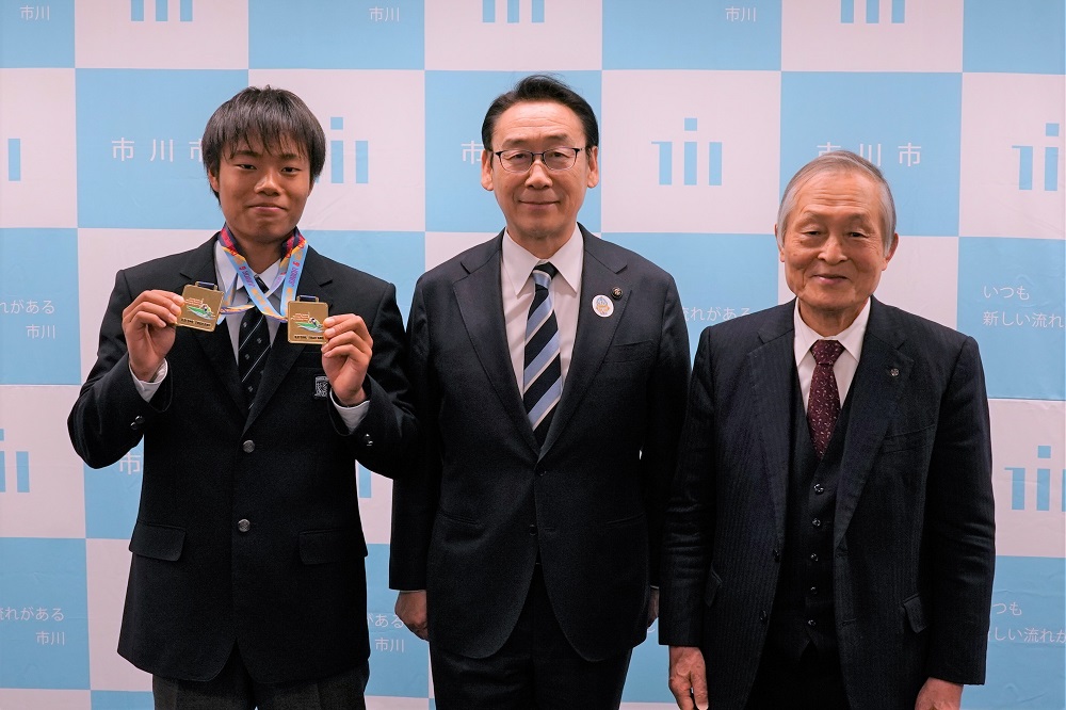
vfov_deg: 36.8
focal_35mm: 36
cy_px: 355
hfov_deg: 53.1
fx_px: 1066
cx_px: 533
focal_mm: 24
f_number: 6.3
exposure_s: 1/125
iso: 1000
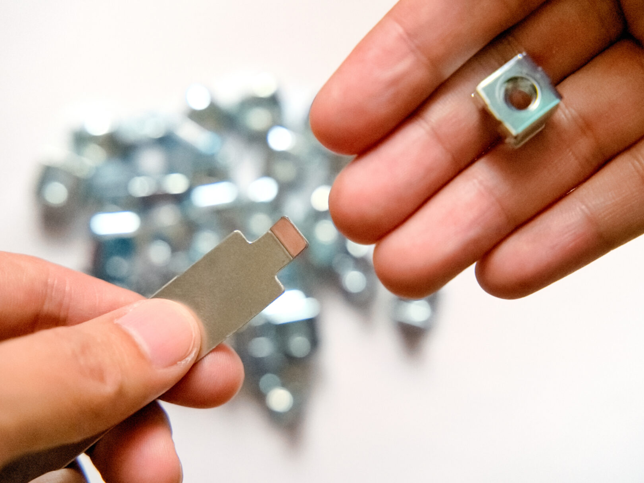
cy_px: 236
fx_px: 1693
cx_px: 350
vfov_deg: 16.2
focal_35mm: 91
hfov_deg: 21.5
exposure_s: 1/160
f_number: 4.5
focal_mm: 75
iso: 6400
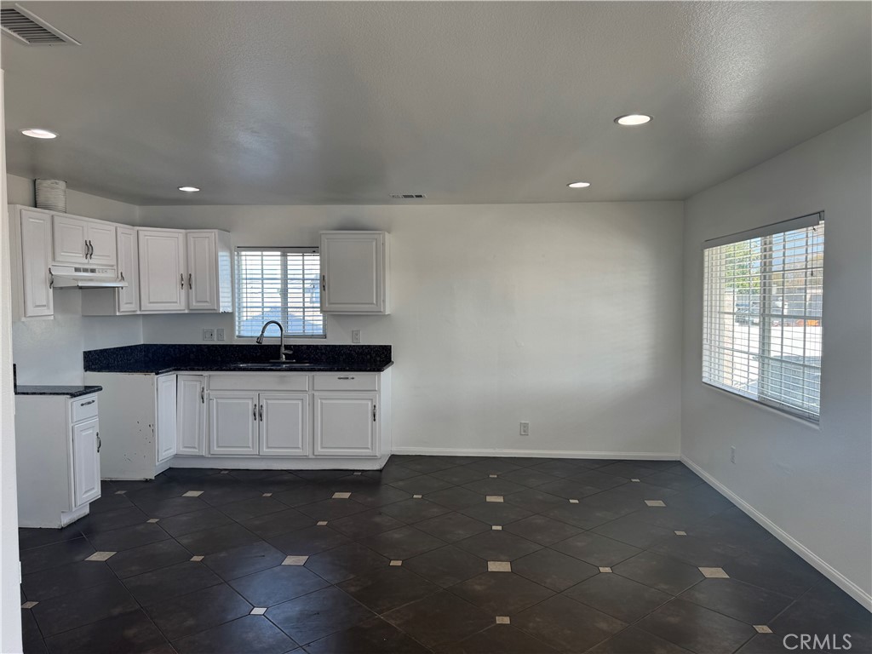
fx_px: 605
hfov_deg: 71.6
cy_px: 327
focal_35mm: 24
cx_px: 436
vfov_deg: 56.8
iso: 80
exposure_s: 1/268
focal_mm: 6.76
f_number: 1.78
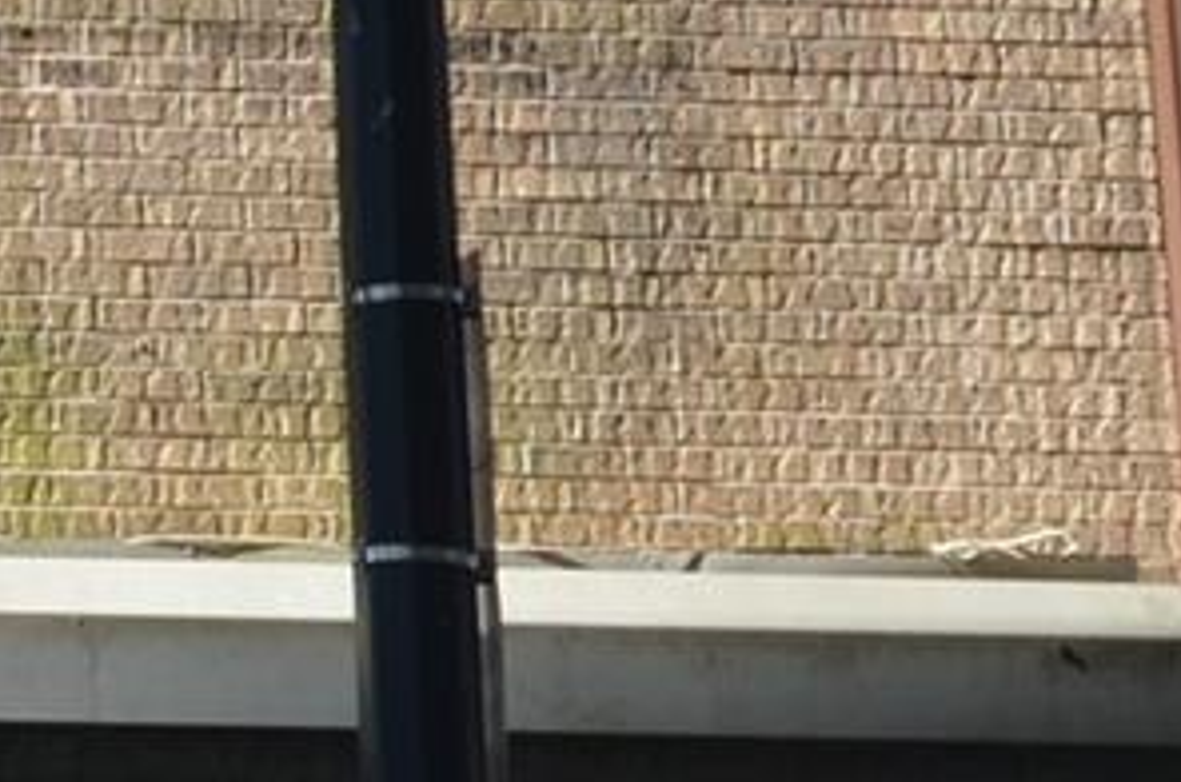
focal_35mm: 187
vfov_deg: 7.3
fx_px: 6121
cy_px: 203
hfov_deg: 10.1
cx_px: -1289
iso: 125
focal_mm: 18
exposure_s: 1/180
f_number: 5.3
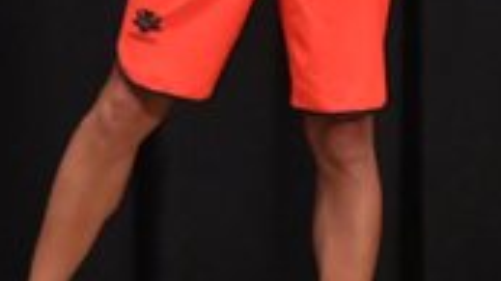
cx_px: 902
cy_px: -35
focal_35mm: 857
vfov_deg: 1.4
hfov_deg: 2.5
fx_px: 11376
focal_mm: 122
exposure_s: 1/400
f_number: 5.6
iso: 6400
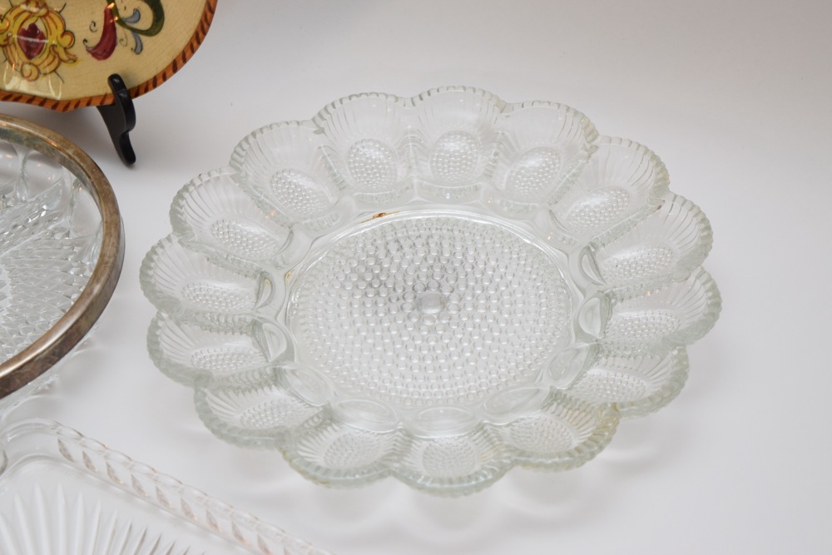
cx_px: 416
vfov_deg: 16.6
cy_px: 278
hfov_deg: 24.6
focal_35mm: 82
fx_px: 1907
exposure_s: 1/60
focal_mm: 55
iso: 800
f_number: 5.6
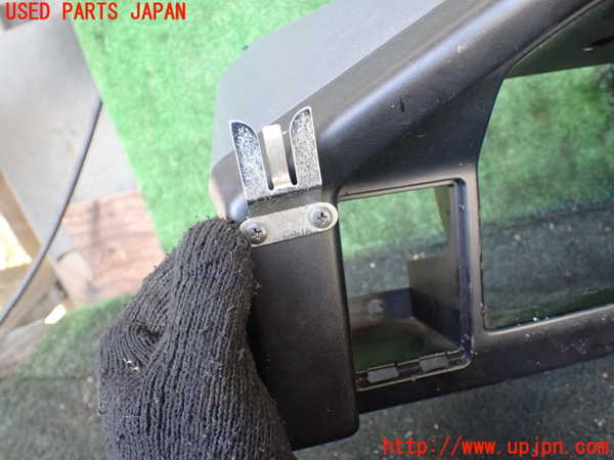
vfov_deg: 46.8
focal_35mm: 30
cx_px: 307
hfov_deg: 60.0
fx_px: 532
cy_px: 230
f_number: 2.3
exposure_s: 1/80
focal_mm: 5.4
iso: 800
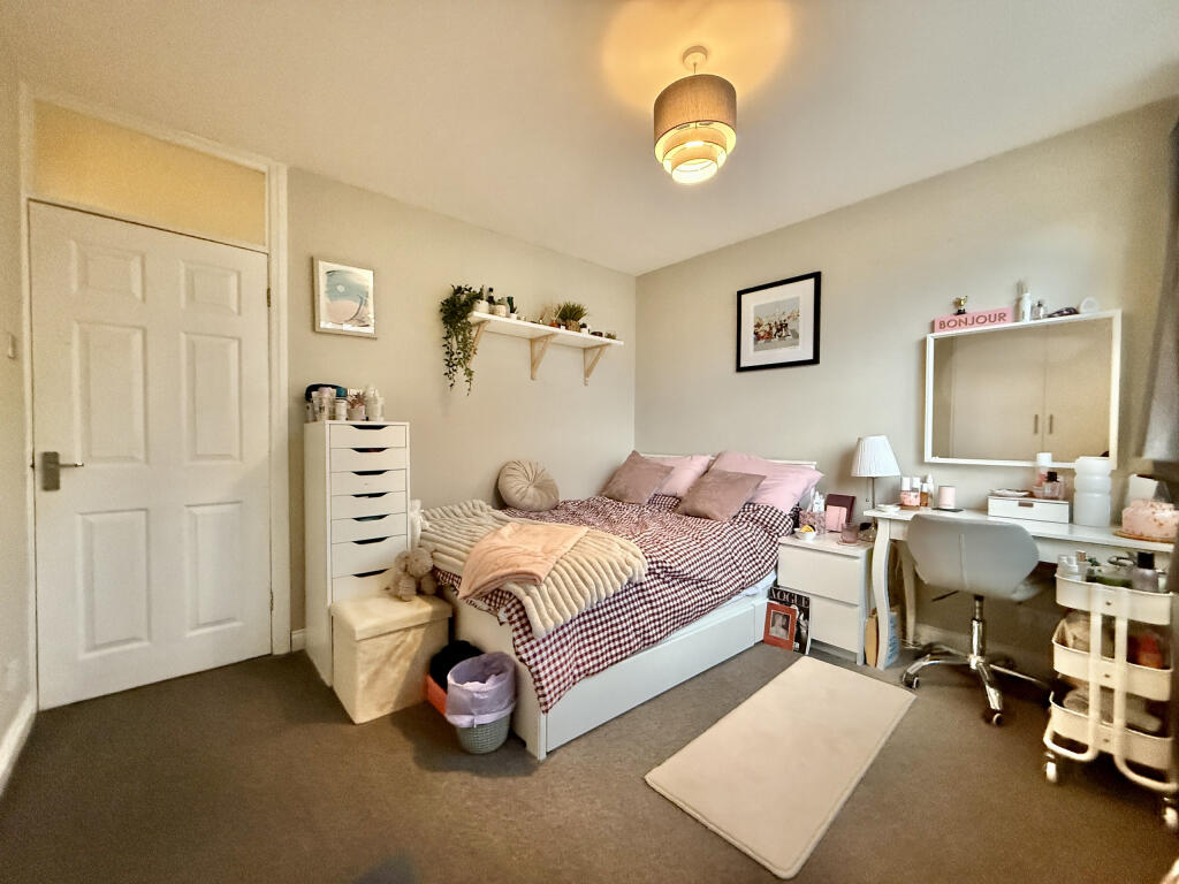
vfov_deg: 85.7
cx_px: 590
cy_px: 442
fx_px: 477
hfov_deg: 102.1
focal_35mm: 14
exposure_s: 1/60
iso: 1000
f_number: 2.2
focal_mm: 2.22
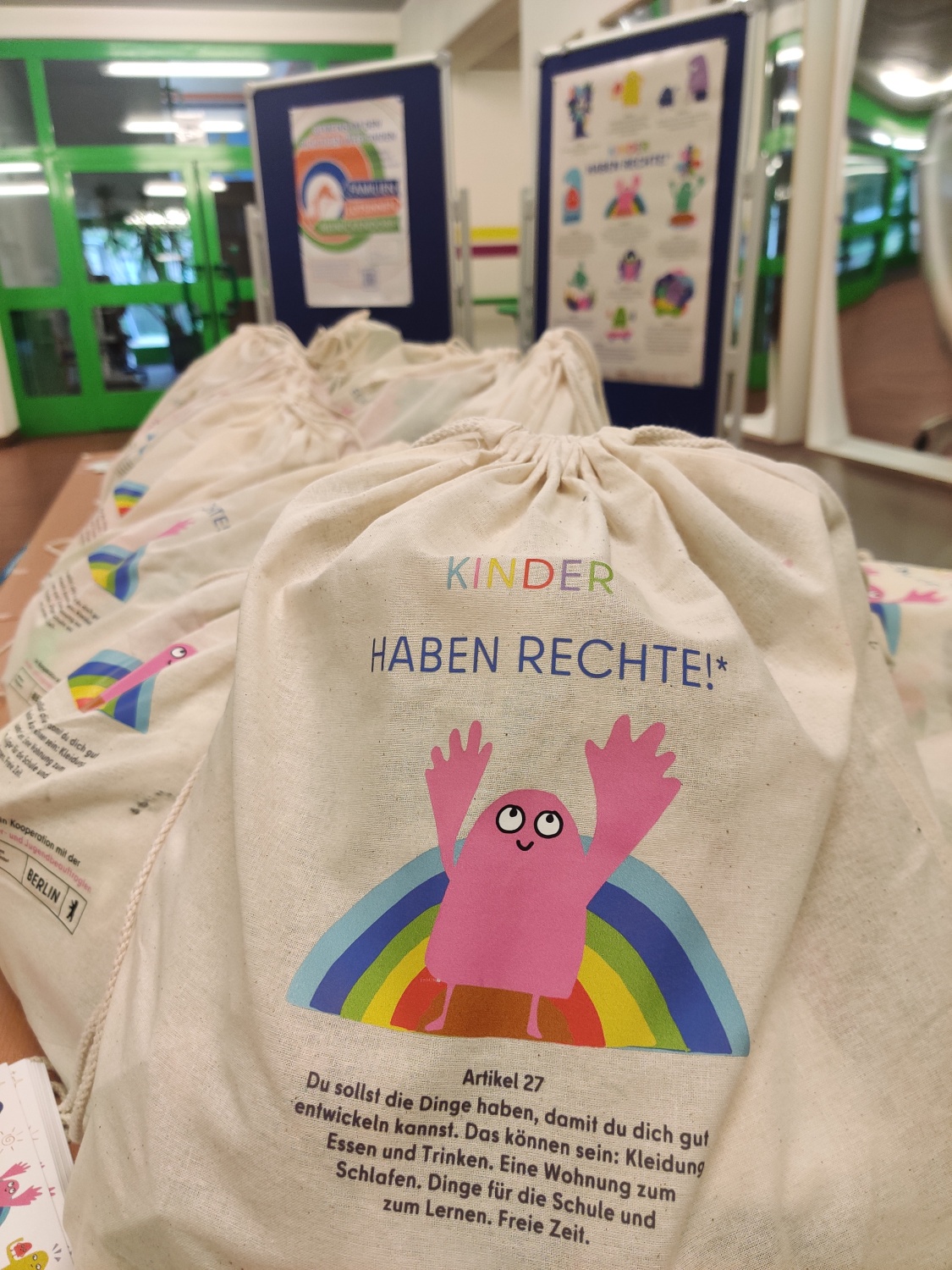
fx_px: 990
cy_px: 635
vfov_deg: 65.3
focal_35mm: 27
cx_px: 476
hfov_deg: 51.4
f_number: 1.65
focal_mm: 4.75
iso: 200
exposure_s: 1/50
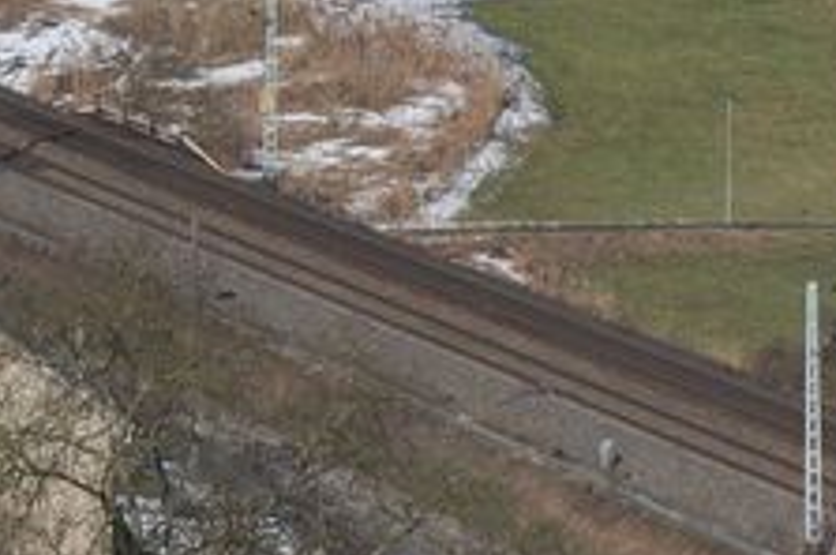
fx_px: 9901
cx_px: -487
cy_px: -532
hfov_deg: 4.8
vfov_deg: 3.2
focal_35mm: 427
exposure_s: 1/640
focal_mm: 62
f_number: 10
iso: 200
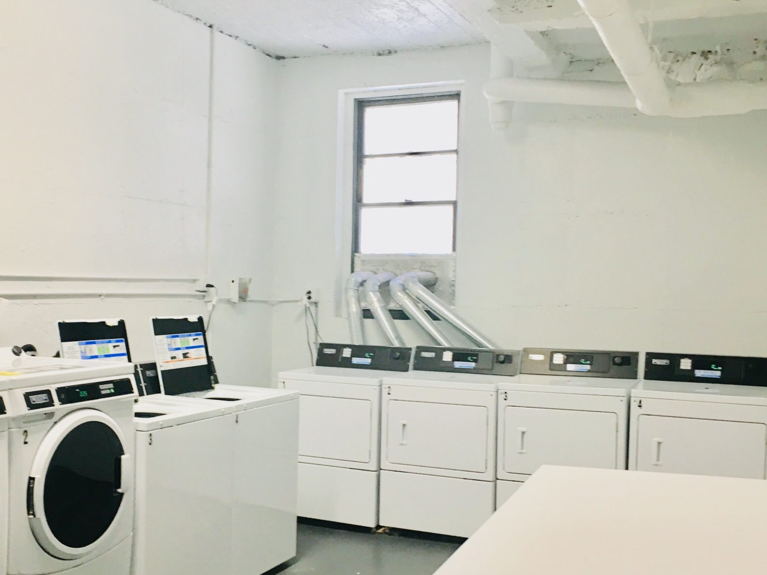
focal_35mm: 42
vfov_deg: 34.3
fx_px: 931
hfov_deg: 44.6
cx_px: 312
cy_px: 340
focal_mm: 4.15
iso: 64
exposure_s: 1/30
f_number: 2.2
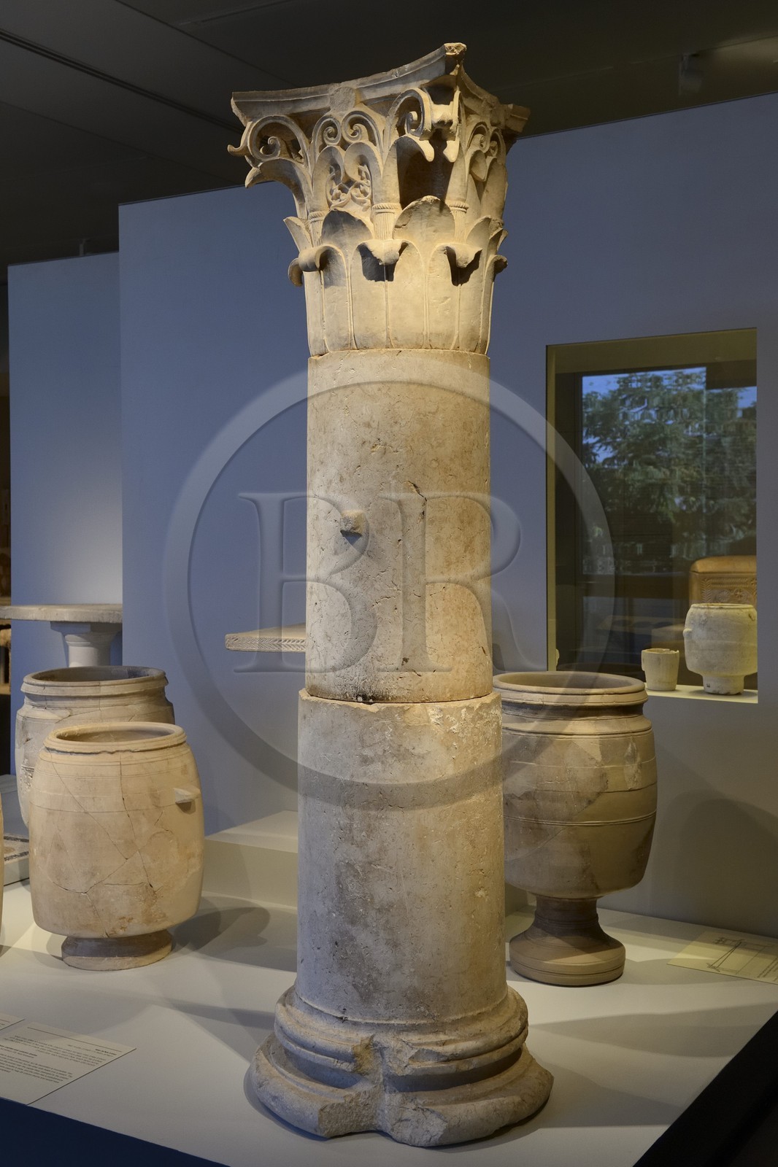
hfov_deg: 35.0
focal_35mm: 38
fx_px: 1232
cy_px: 584
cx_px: 389
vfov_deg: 50.7
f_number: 6.3
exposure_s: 1/125
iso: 1600
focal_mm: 38
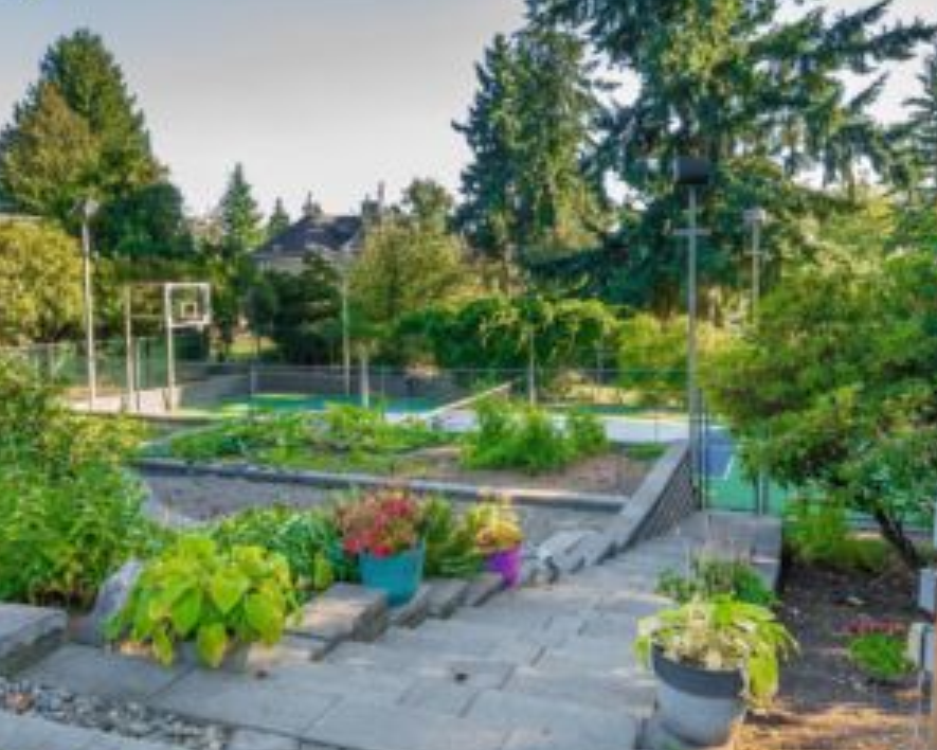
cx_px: 400
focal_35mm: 28
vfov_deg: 51.5
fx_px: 776
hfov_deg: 61.9
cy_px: 405
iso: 160
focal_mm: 22
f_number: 7.1
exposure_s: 1/30
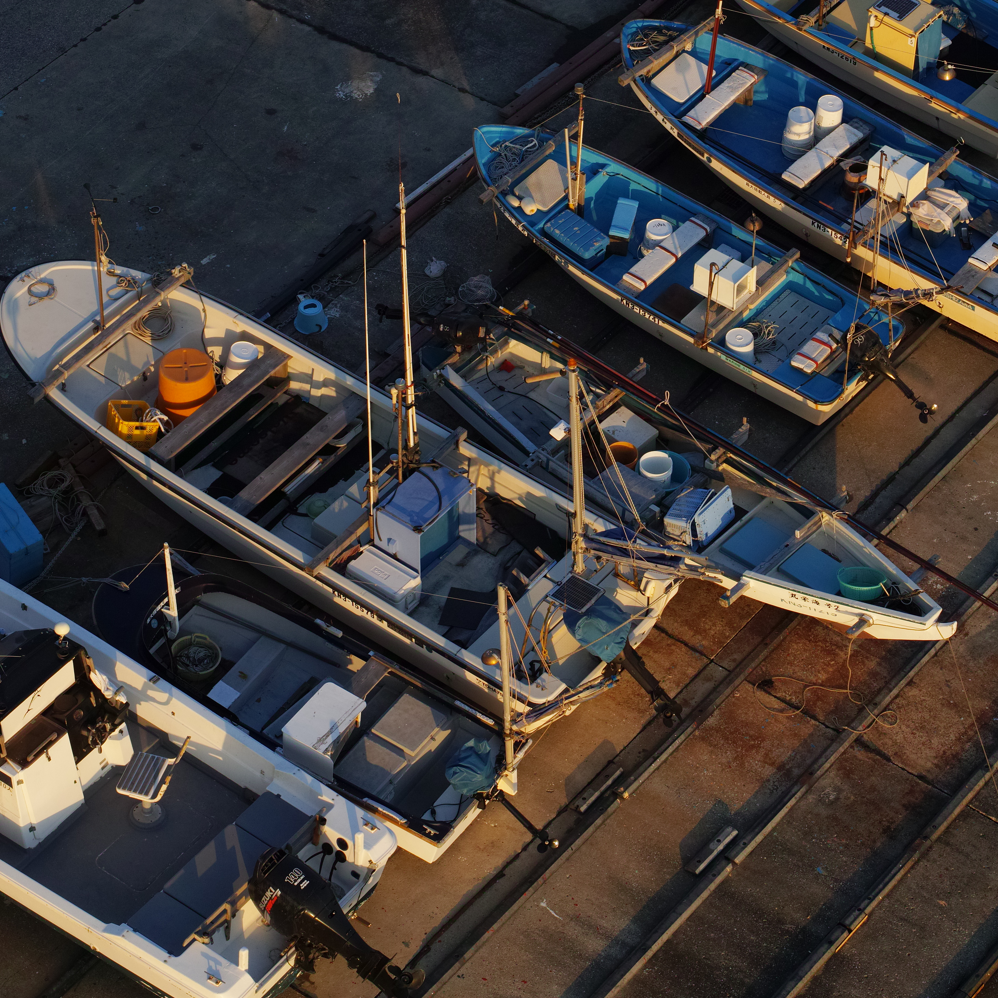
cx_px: 955
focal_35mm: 119
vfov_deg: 14.6
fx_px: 3882
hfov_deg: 14.5
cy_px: 424
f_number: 8
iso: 100
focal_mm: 50
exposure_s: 1/125
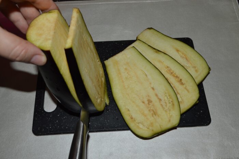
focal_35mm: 36
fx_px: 239
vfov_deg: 36.8
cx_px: 120
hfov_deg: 53.2
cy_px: 80
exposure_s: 1/60
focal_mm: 24
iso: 100
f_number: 8
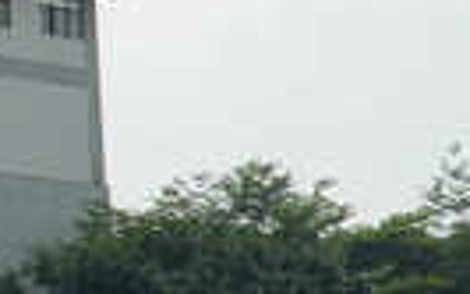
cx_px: -521
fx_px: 1933
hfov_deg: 12.1
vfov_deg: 8.5
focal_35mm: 151
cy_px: -135
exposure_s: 1/400
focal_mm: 22
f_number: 6.3
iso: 200
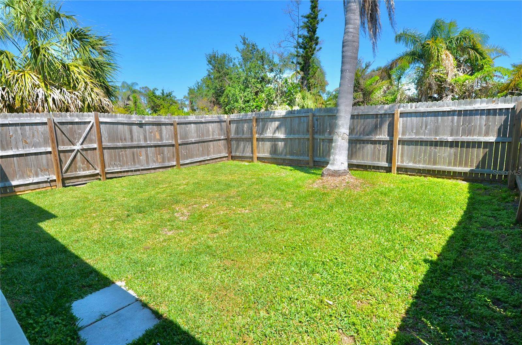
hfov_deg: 53.2
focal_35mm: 36
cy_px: 172
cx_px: 261
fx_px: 521
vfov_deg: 36.7
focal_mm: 24
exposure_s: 1/250
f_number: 8
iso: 100
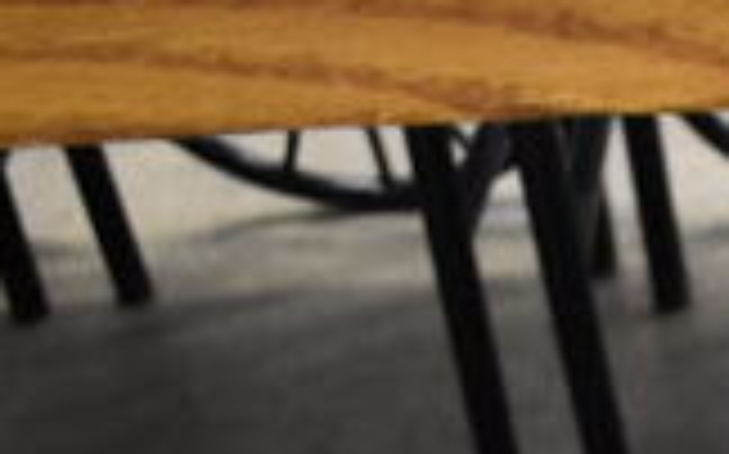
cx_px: 1084
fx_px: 2065
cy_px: 836
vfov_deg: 11.6
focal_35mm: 104
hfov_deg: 17.9
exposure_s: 1/125
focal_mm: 18
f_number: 3.5
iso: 4000
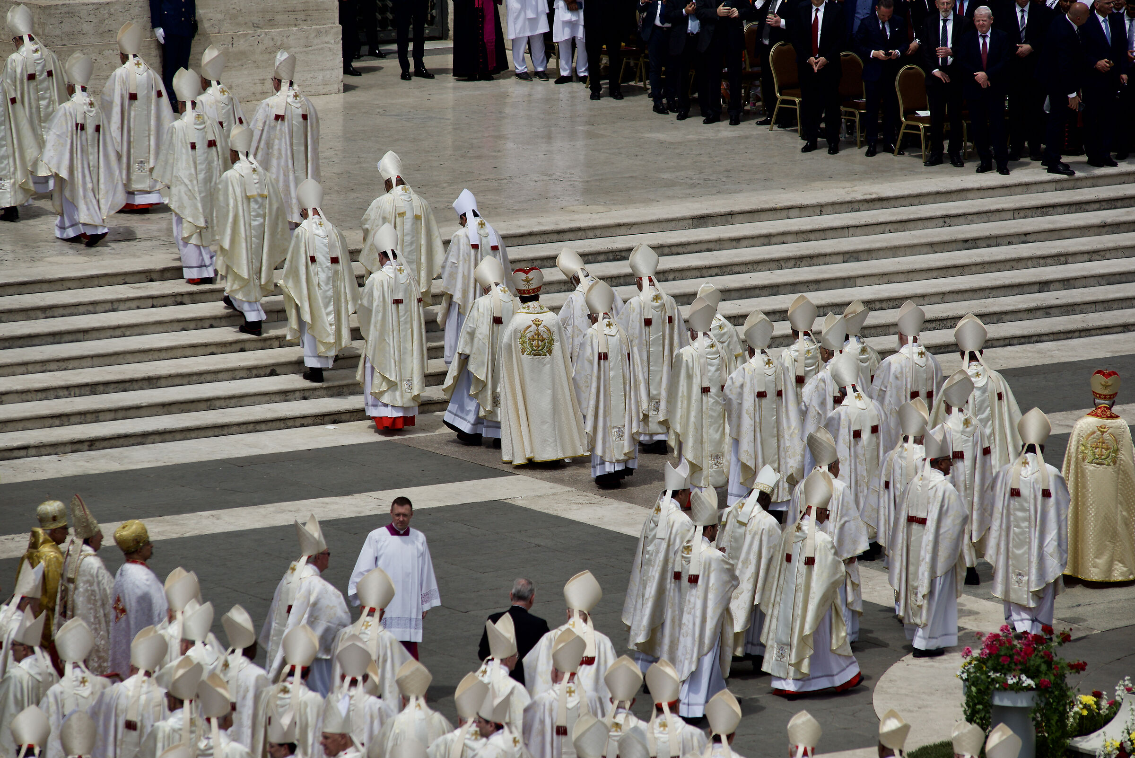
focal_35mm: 300
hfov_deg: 6.9
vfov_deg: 4.6
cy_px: 379
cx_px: 568
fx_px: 9461
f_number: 5.6
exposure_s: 1/4000
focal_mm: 300
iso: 180
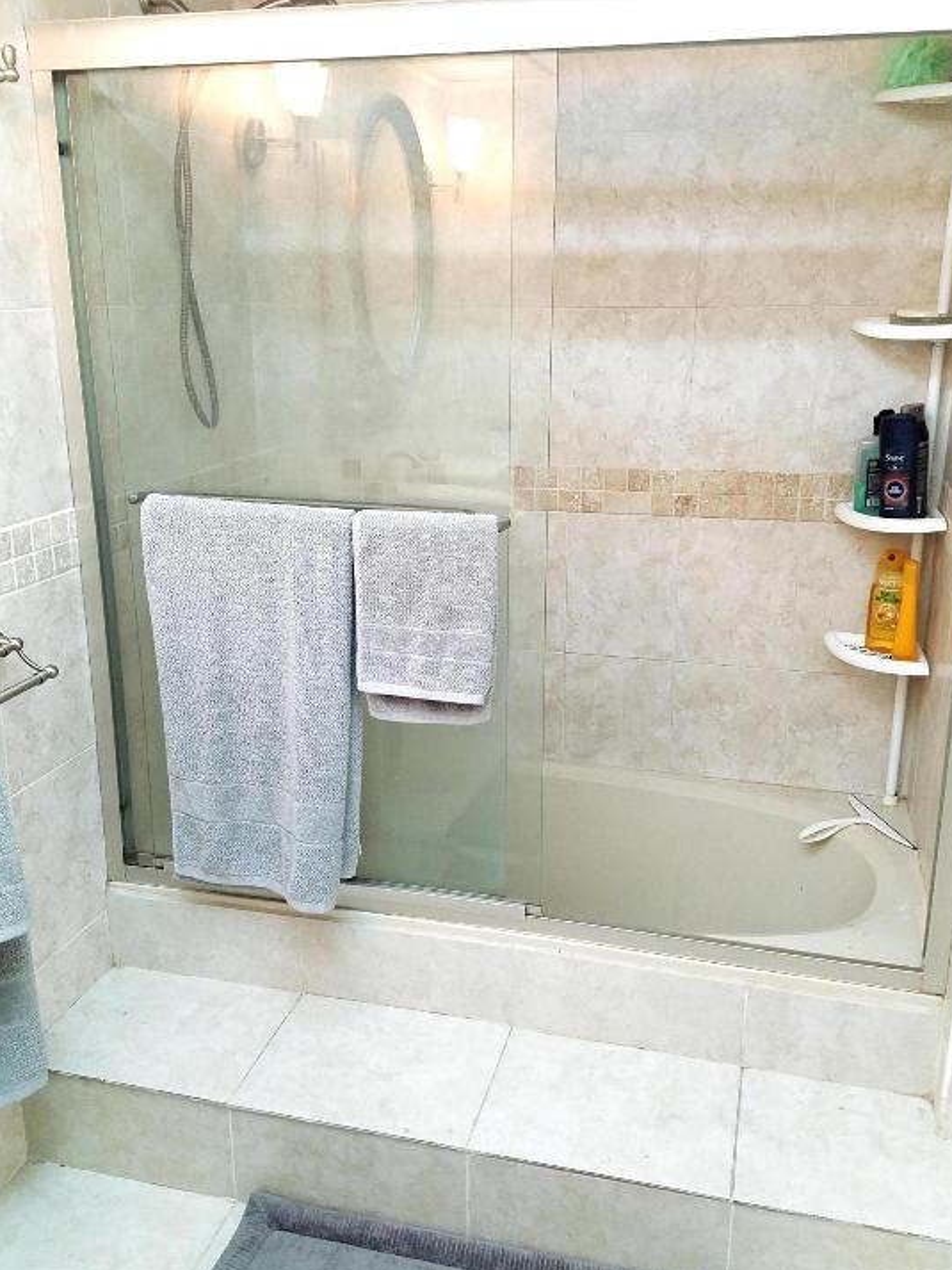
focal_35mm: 28
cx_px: 509
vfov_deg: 63.4
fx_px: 1026
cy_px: 625
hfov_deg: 49.7
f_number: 1.7
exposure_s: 1/30
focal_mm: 4.2
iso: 160
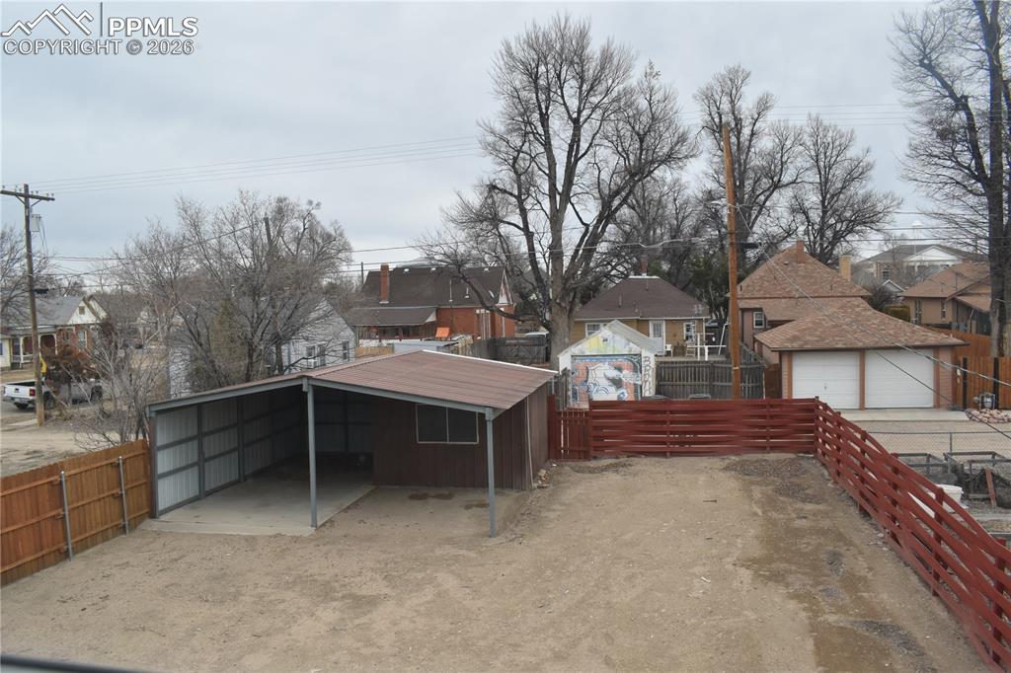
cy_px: 336
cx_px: 506
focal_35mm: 27
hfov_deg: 67.4
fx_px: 758
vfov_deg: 47.9
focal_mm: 18
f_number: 13
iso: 800
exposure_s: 1/500
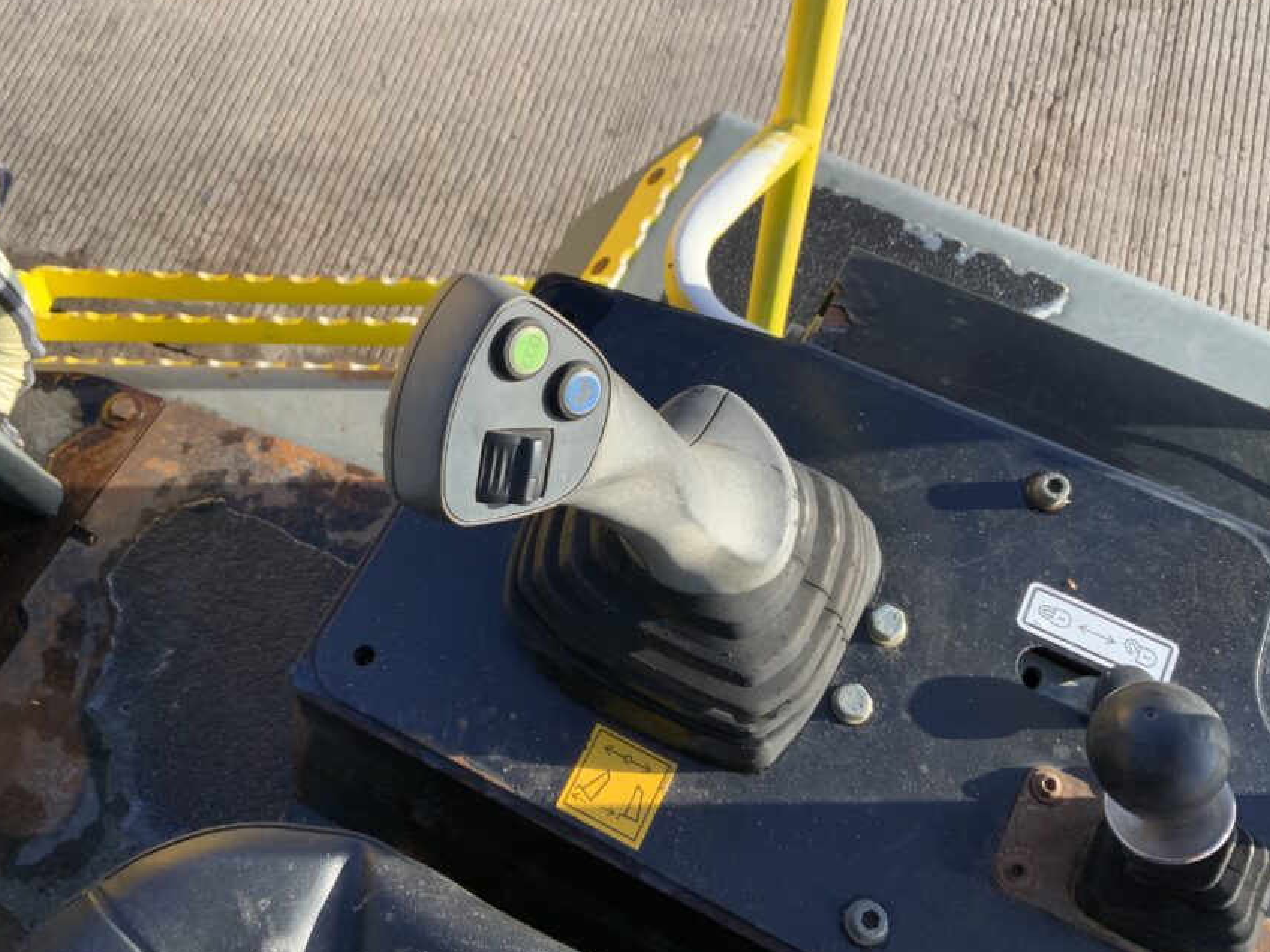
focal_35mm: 35
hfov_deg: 52.6
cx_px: 584
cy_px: 434
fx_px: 1284
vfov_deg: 40.7
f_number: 1.8
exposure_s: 1/425
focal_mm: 3
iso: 16
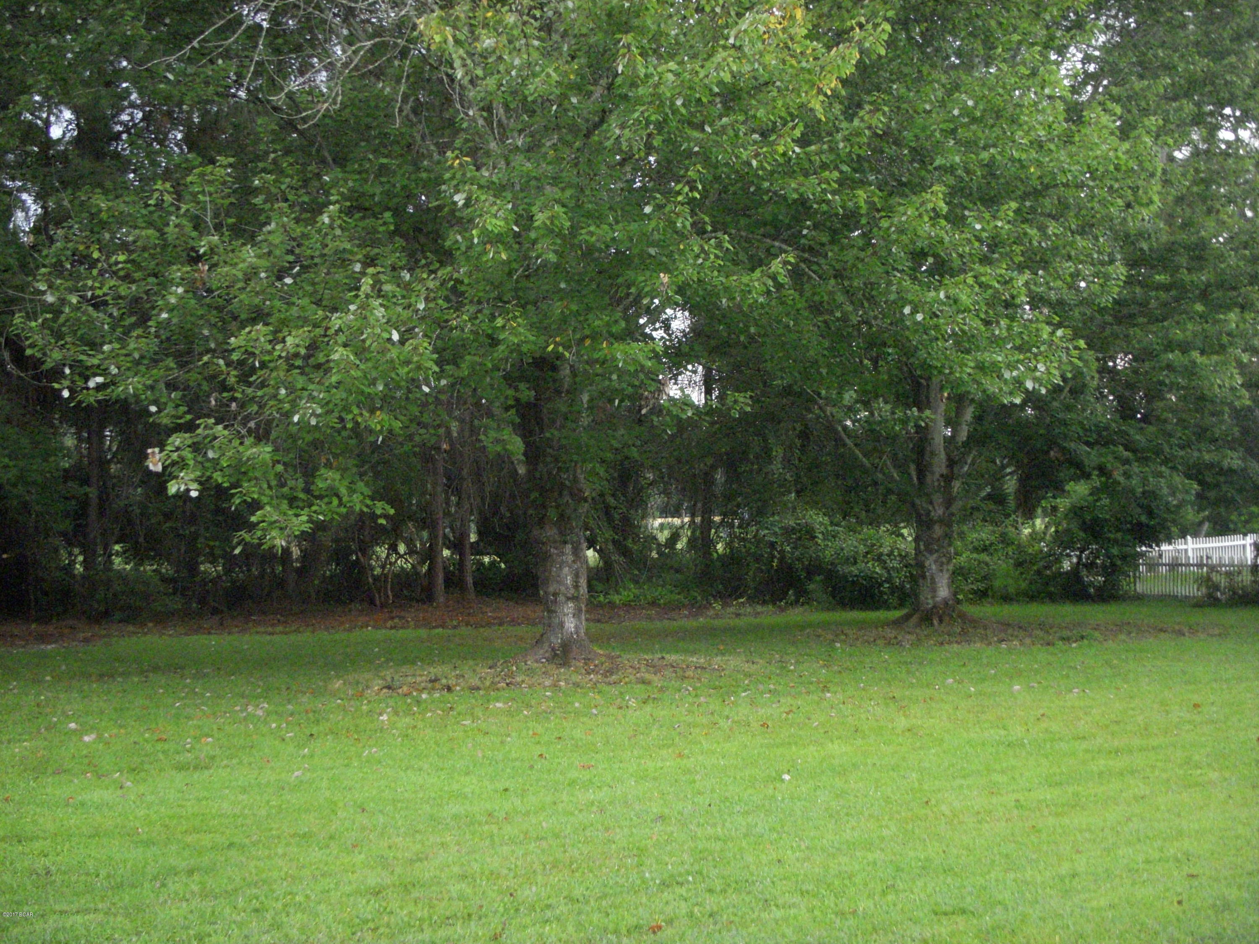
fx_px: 1709
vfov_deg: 30.9
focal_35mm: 47
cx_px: 630
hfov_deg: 40.4
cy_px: 472
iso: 800
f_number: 3.4
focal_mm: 7.9
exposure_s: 1/250
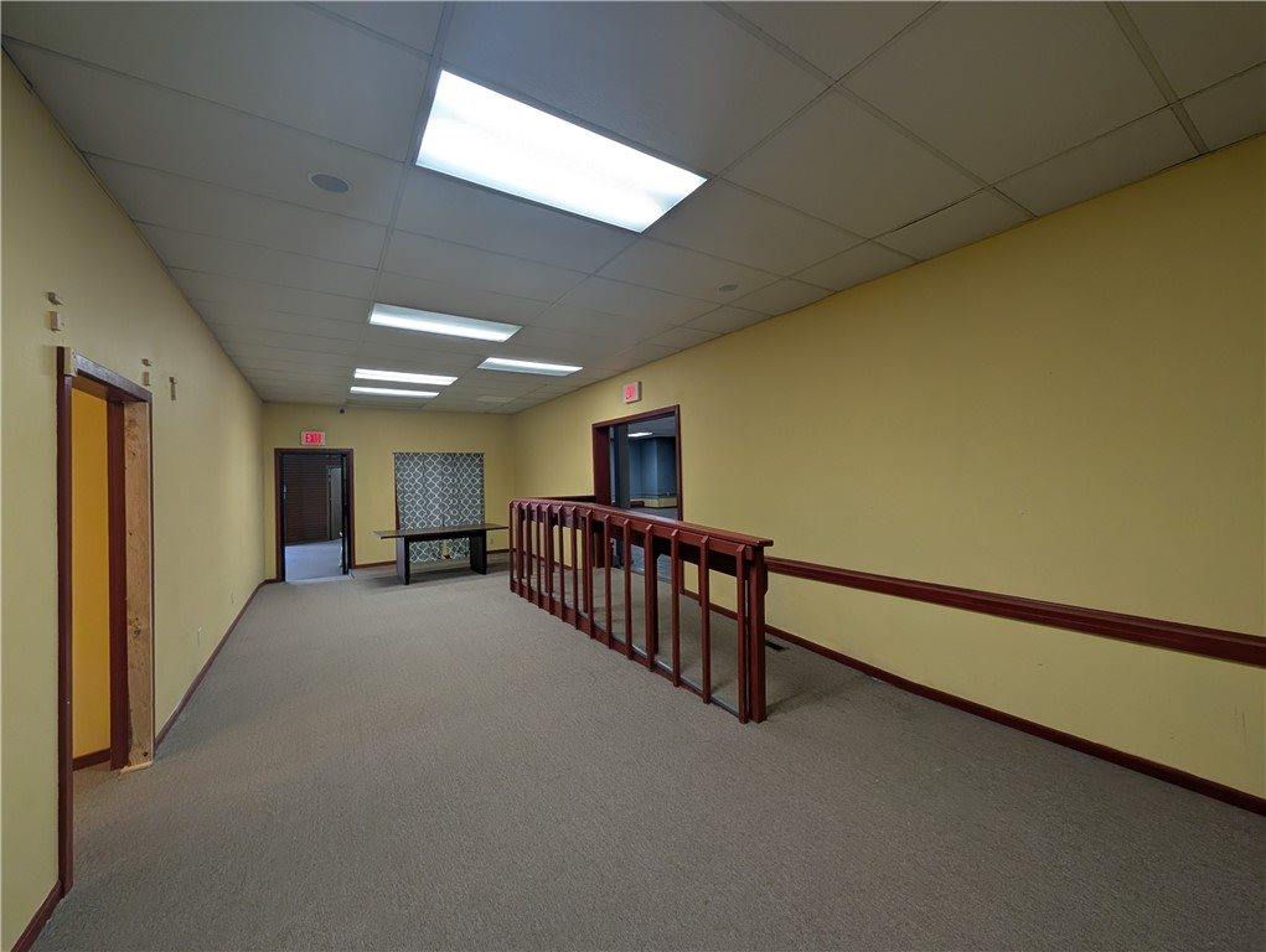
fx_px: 439
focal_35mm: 12
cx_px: 633
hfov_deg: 110.5
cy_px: 476
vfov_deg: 94.6
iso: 90
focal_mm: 2.02
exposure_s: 1/120
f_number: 1.7
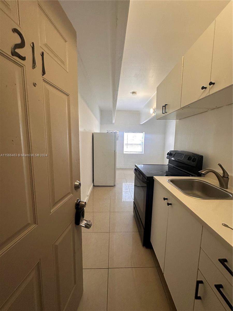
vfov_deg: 102.1
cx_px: 116
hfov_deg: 85.7
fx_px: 126
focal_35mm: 14
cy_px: 156
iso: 160
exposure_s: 1/120
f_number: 2.2
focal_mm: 2.22
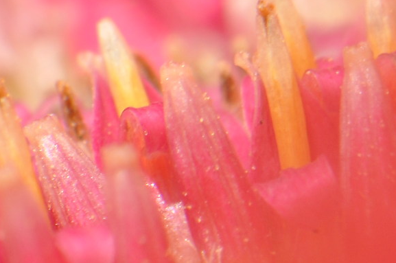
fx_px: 5823
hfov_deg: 3.9
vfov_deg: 2.6
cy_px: 121
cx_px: 459
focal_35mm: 530
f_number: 16
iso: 200
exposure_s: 1/80
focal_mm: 85
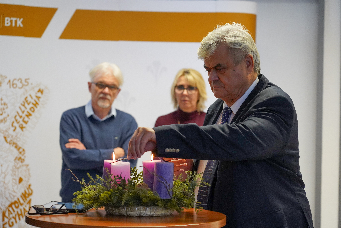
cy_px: 114
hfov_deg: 19.5
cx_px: 170
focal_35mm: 105
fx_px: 995
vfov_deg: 13.0
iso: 6400
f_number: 4.5
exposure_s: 1/250
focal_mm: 105
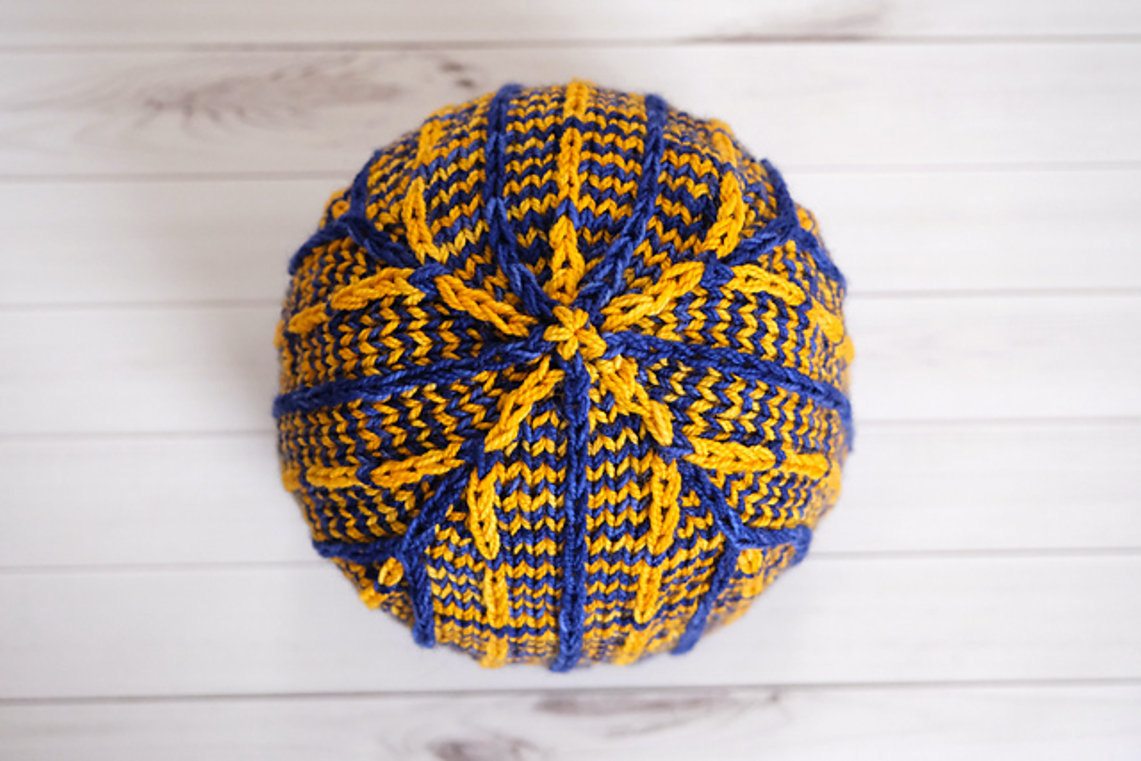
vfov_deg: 26.5
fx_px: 1617
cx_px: 570
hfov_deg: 38.9
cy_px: 380
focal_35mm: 51
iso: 6400
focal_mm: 34.2
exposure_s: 1/80
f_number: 4
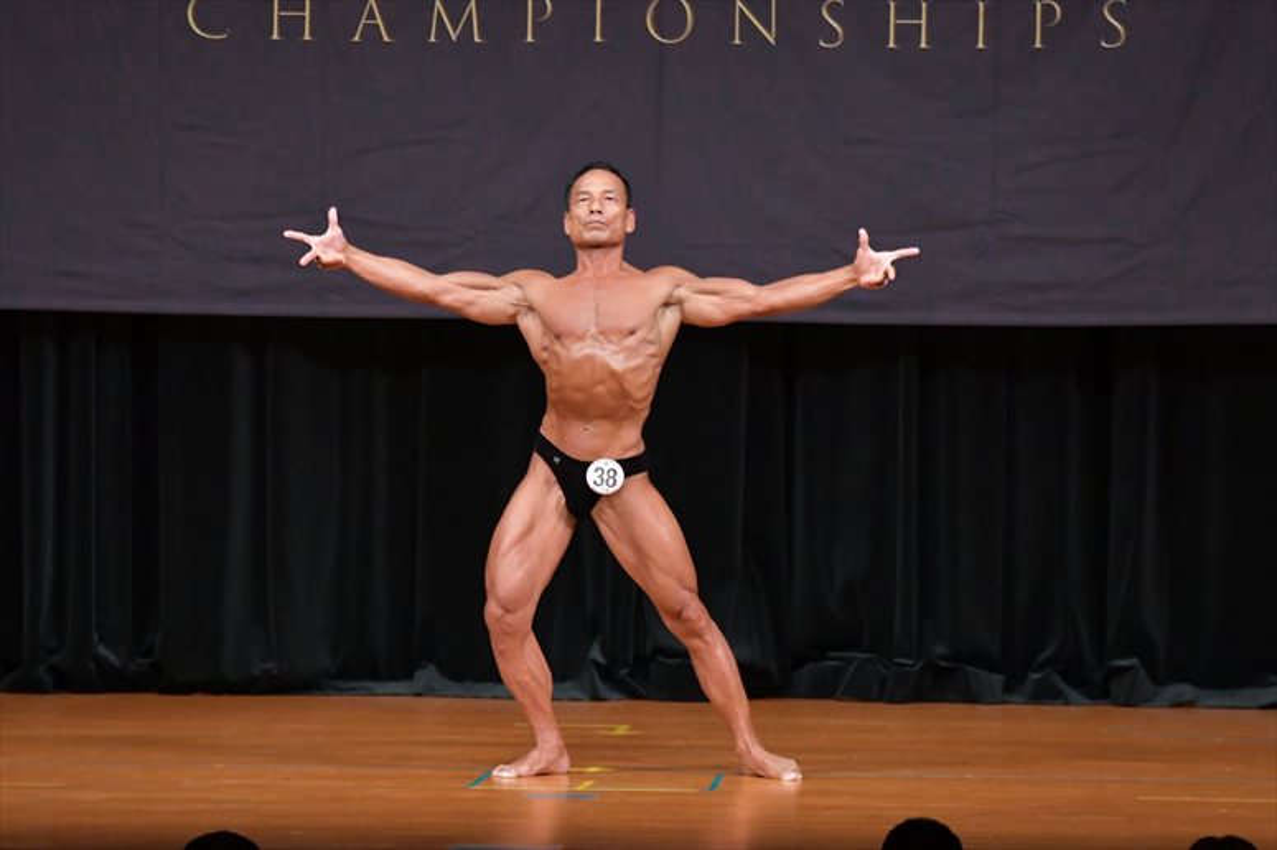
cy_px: 425
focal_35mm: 255
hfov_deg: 8.1
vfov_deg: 5.4
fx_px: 9041
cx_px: 638
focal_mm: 170
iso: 5000
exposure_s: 1/400
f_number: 5.6
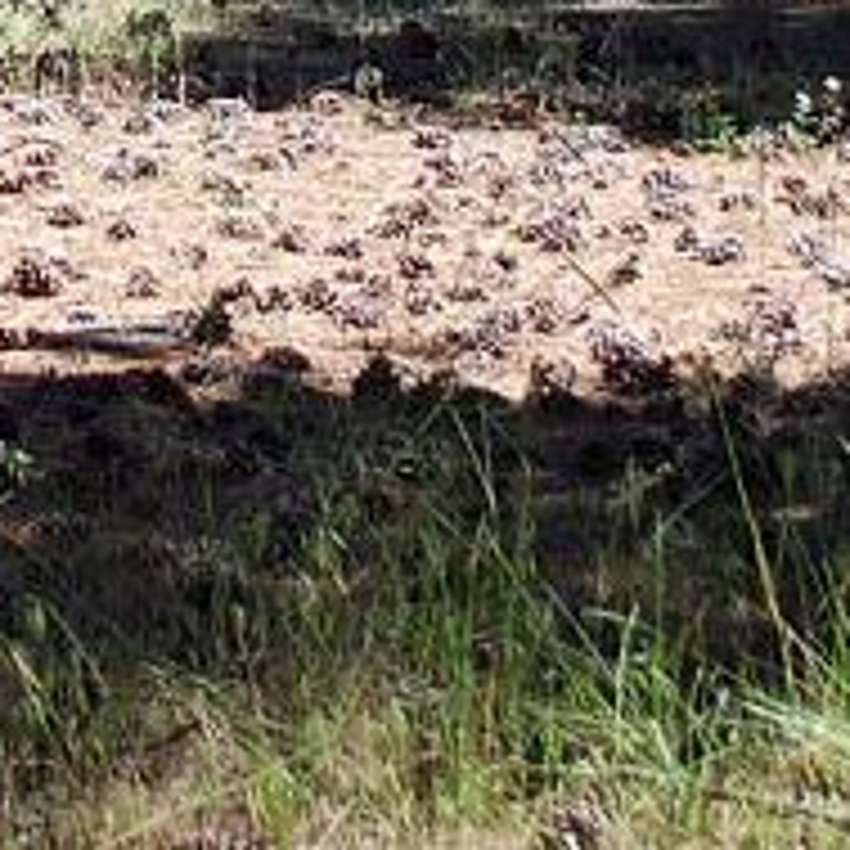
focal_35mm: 221
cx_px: -283
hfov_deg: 7.8
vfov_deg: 7.7
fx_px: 6140
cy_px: -650
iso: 100
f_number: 5.6
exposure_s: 1/125
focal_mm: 32
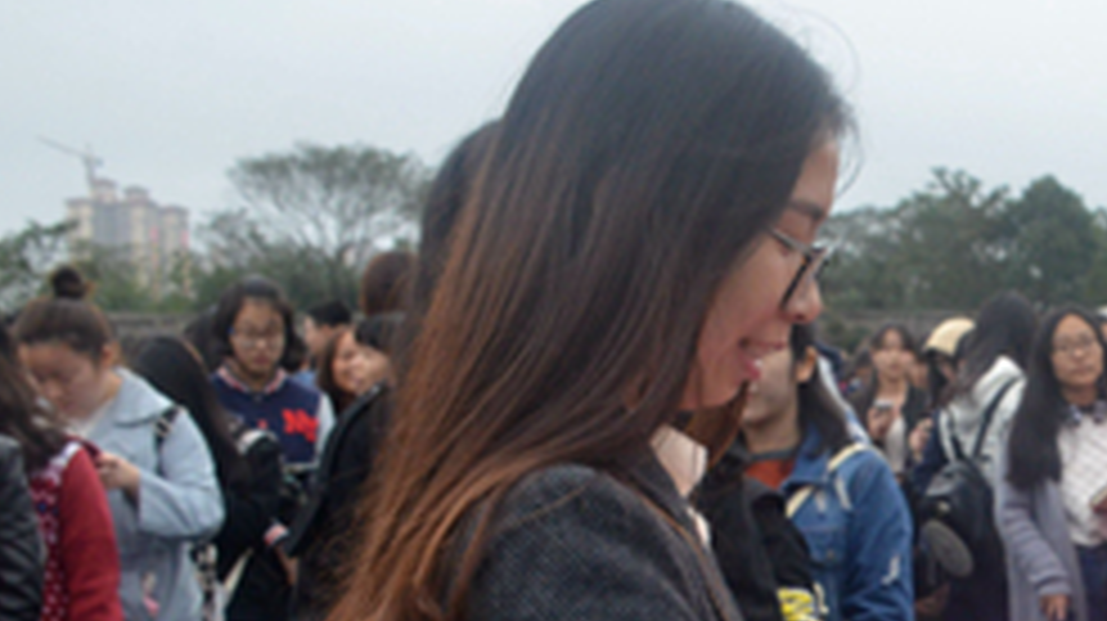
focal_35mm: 69
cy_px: 680
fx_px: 2024
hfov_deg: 27.3
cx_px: 1300
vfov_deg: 16.9
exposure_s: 1/320
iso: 800
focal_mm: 18
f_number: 9
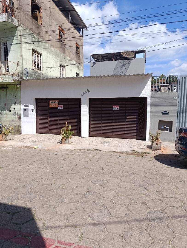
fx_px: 165
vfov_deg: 73.9
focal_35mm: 23
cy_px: 124
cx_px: 94
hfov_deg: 59.0
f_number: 1.6
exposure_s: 1/671
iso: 50
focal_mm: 6.14
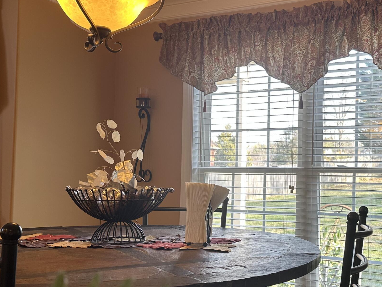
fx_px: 497
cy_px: 167
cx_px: 268
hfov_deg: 41.3
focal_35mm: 45
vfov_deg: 32.1
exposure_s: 1/120
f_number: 1.78
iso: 100
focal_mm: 6.86
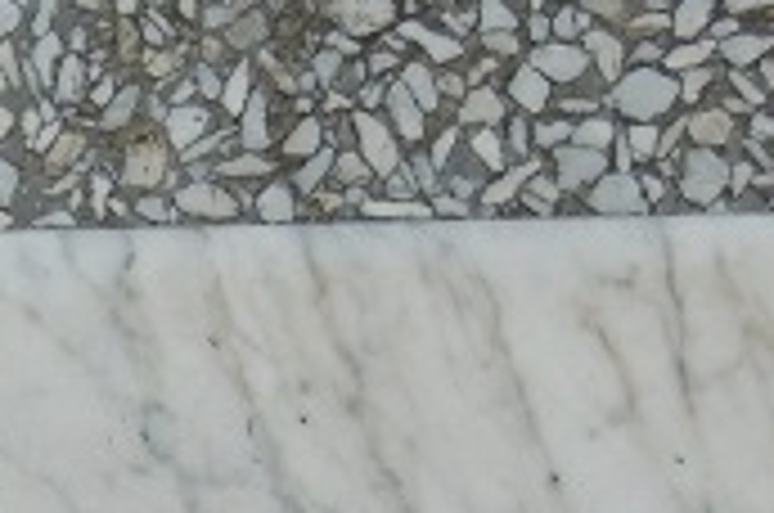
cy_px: 945
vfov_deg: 4.7
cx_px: -238
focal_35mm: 286
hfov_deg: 7.1
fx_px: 6138
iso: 100
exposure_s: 1/200
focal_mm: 10.5
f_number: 4.2
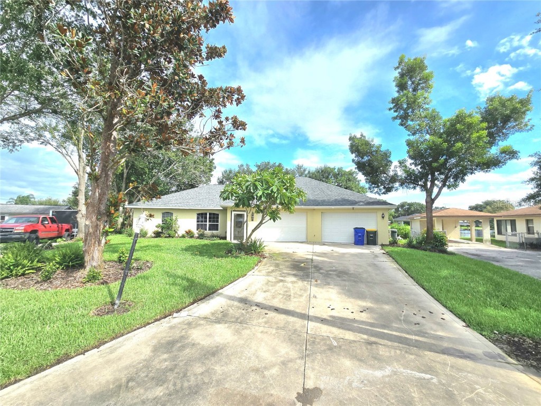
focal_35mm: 13
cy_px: 203
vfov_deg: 89.9
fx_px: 203
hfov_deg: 106.2
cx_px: 270
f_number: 2.2
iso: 50
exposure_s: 1/2500
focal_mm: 2.2
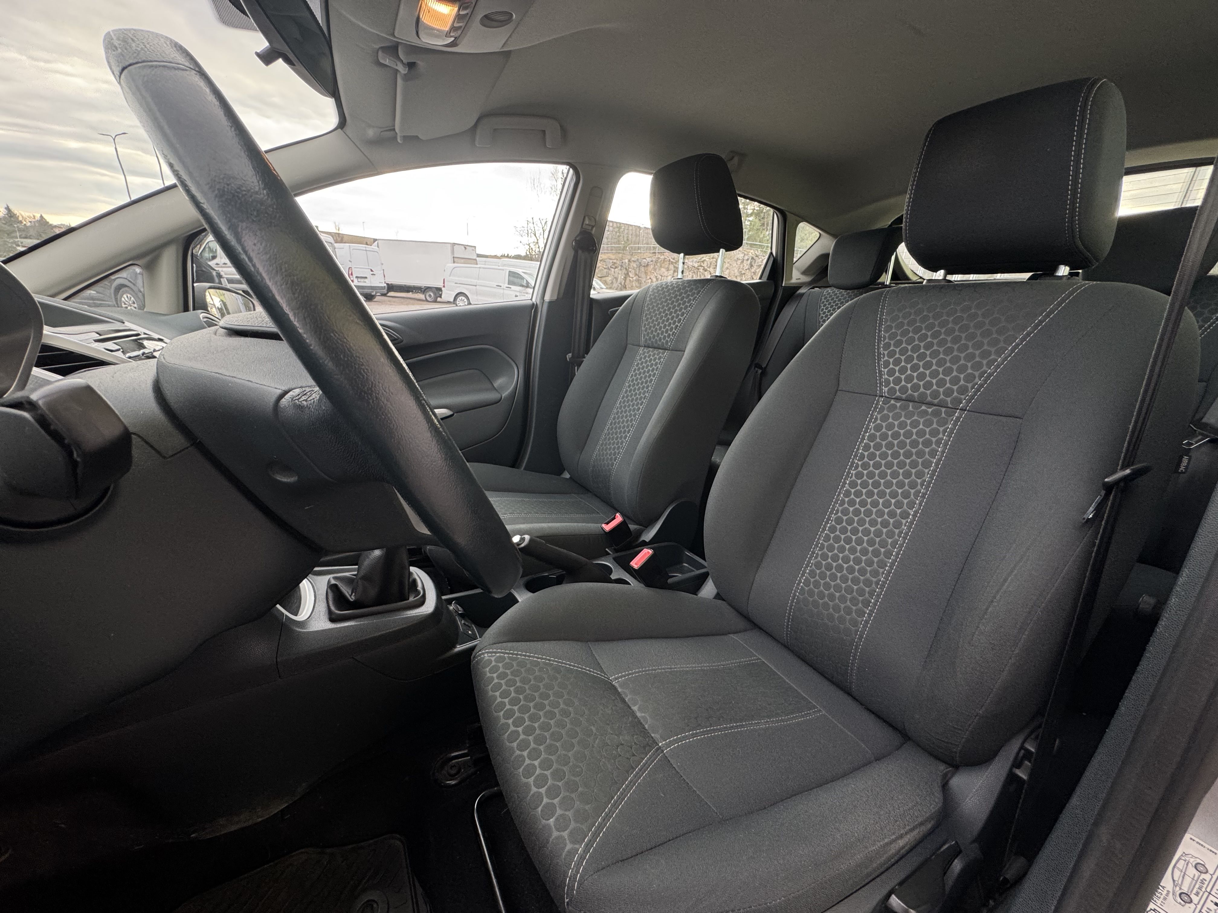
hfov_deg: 102.1
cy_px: 456
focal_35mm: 14
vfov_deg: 85.7
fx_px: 493
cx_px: 609
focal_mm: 2.22
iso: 160
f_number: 2.2
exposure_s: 1/99
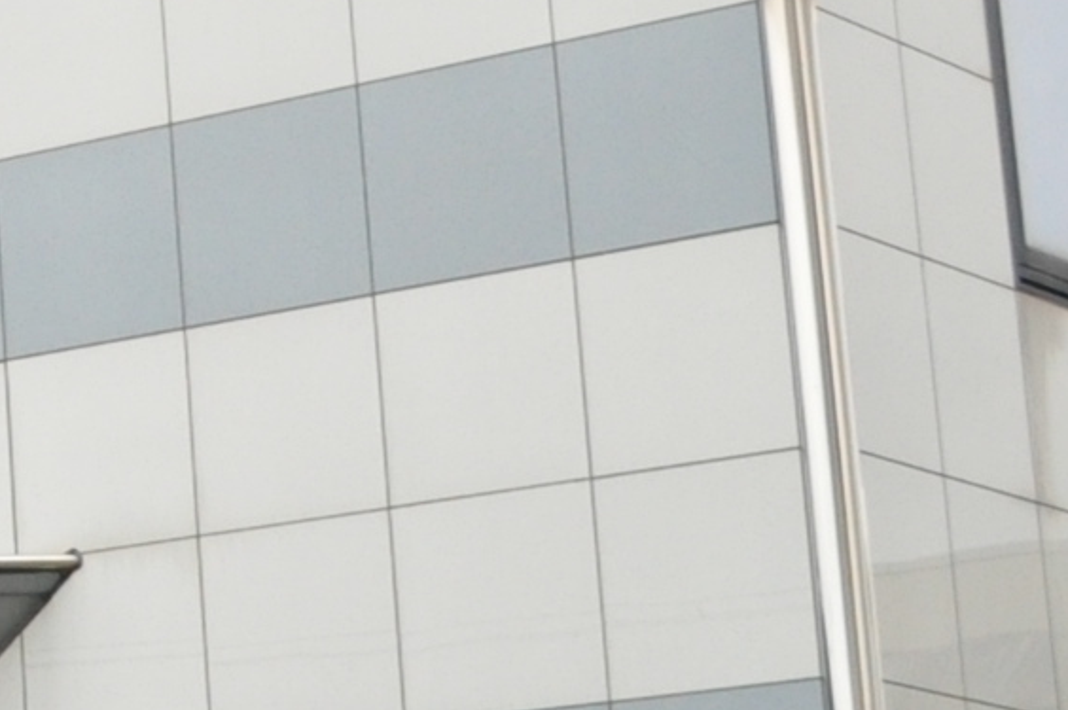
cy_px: 115
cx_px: -1276
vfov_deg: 8.0
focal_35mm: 171
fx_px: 5068
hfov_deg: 10.7
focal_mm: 20
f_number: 4.5
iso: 800
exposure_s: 1/2000
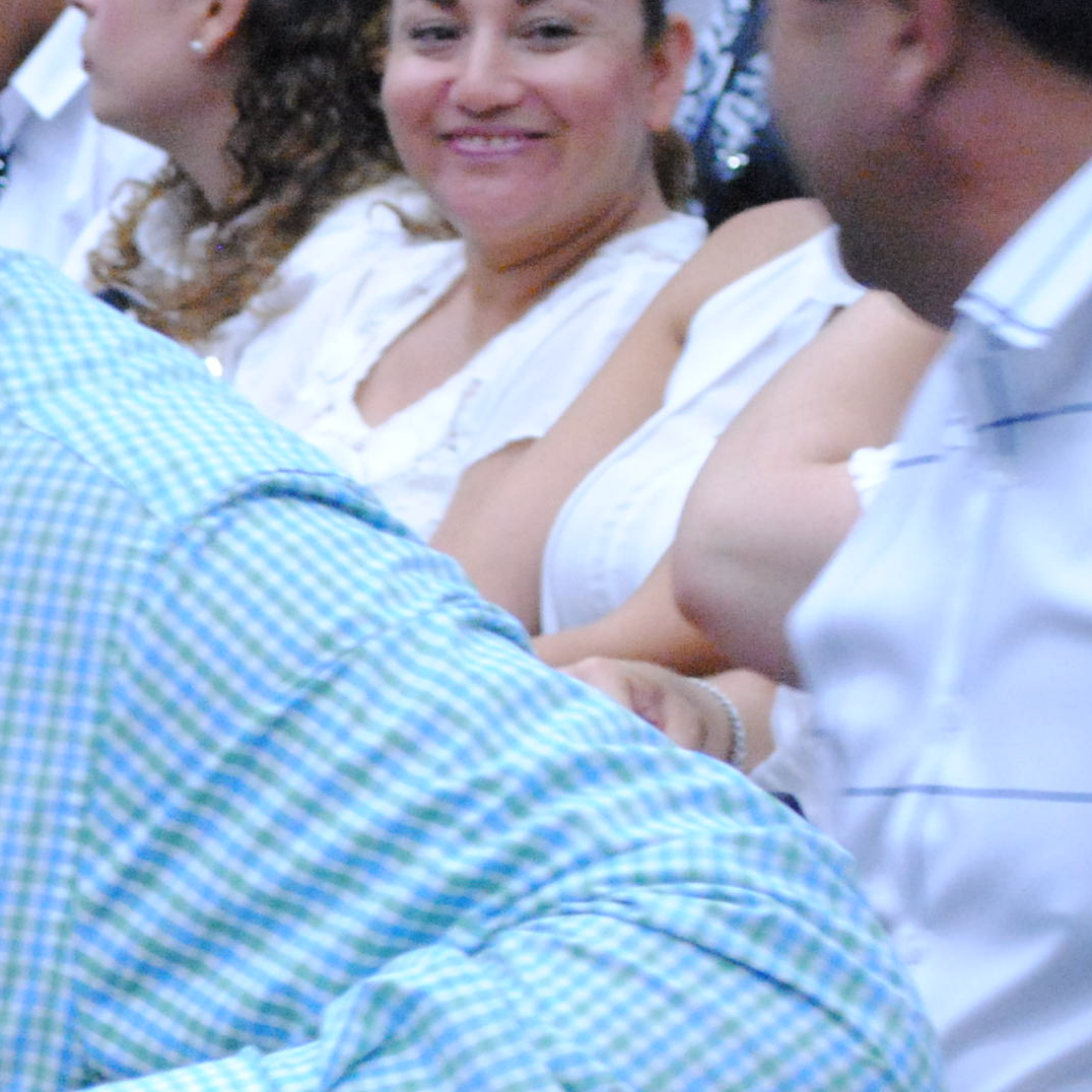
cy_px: 611
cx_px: -462
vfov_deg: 6.9
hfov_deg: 6.8
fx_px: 9013
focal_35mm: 253
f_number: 5.6
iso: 1600
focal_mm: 55
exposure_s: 1/15
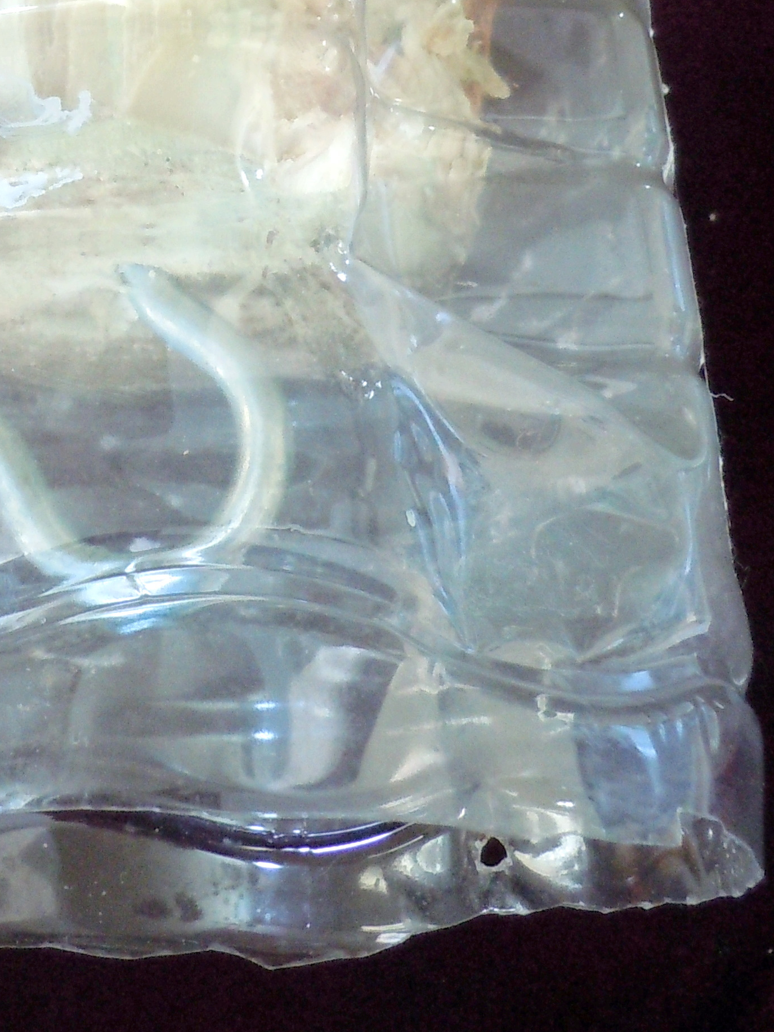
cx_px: 167
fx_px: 1967
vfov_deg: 27.7
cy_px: 7
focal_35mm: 66
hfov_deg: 22.0
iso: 400
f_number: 3.7
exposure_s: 1/8
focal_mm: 5
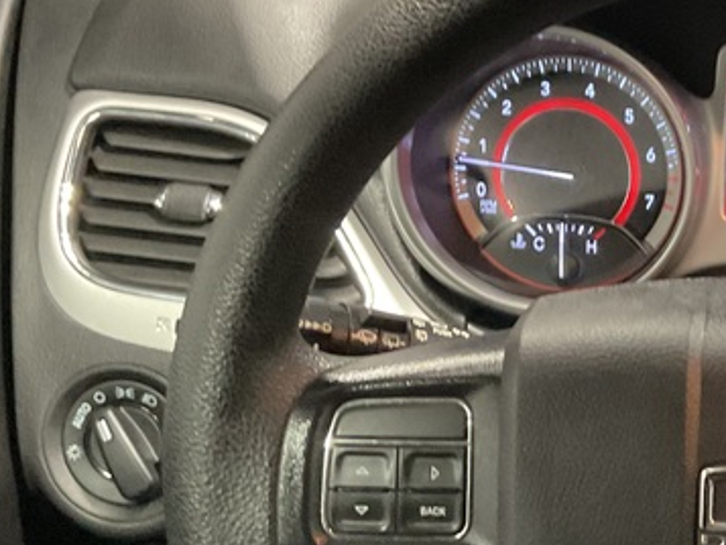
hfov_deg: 23.6
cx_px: 785
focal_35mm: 78
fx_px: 1636
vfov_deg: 18.7
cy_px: 439
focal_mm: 3
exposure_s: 1/30
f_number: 1.8
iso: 500
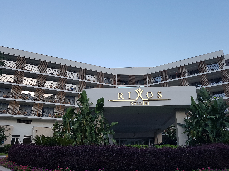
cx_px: 126
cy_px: 86
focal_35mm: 29
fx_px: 192
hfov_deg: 61.5
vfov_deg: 48.2
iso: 50
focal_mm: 4.2
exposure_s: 1/792
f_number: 1.7
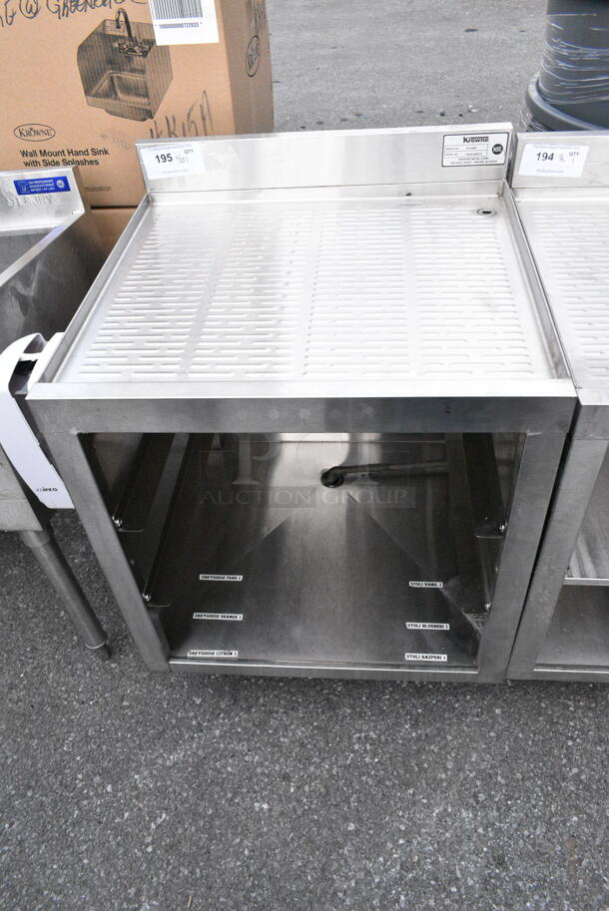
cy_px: 456
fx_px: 684
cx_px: 304
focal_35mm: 27
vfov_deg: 67.3
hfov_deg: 48.0
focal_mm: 18
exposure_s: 1/640
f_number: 13
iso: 6400
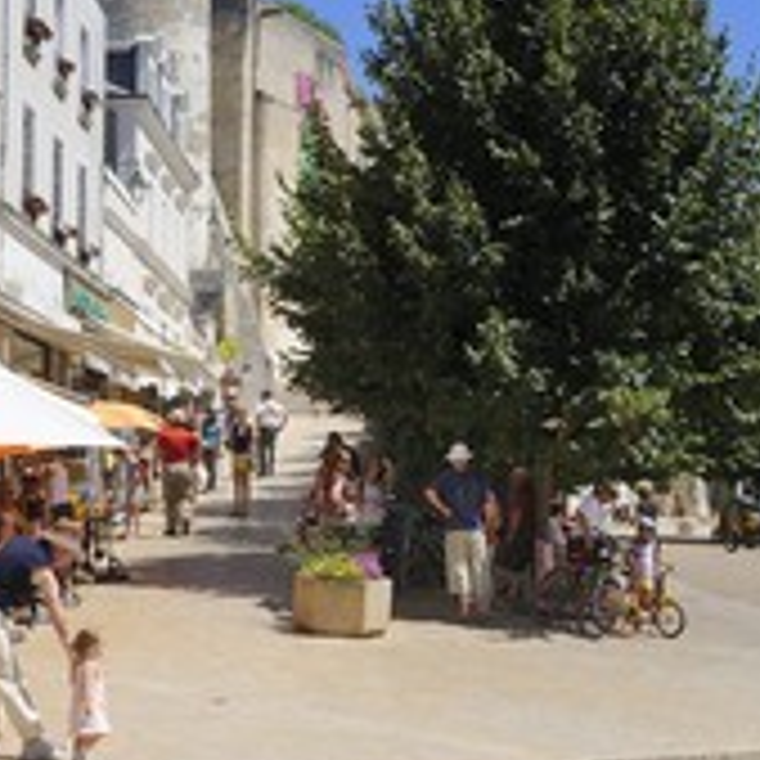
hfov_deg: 22.7
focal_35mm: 76
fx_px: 1888
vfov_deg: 22.7
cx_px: 301
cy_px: 310
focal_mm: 36
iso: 200
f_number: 16
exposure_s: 1/160
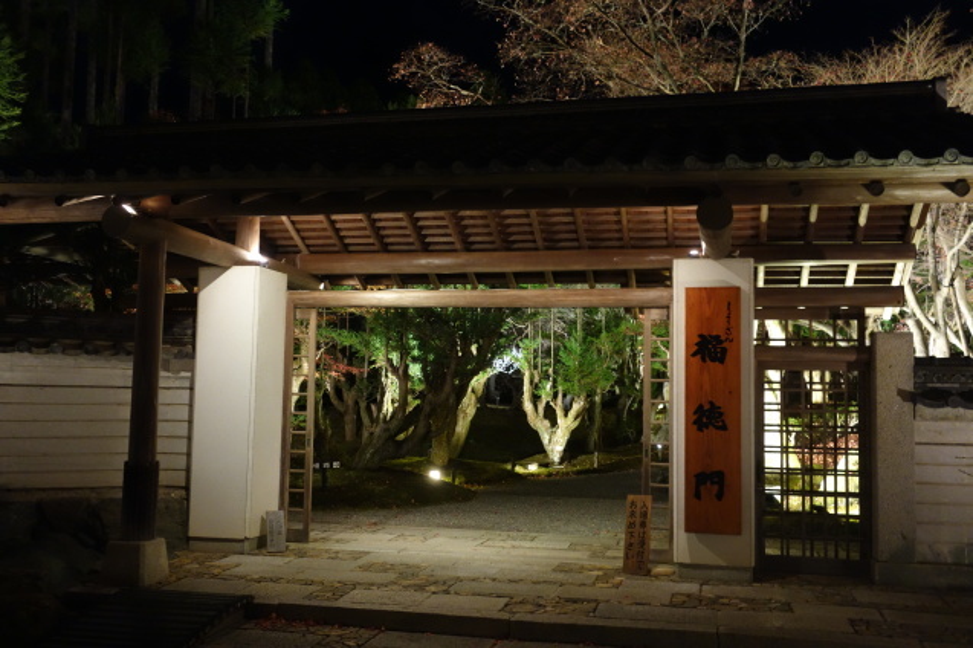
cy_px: 324
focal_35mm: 36
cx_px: 486
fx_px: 972
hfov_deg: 53.2
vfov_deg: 36.8
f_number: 2.8
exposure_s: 1/8
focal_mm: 13.25
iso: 800
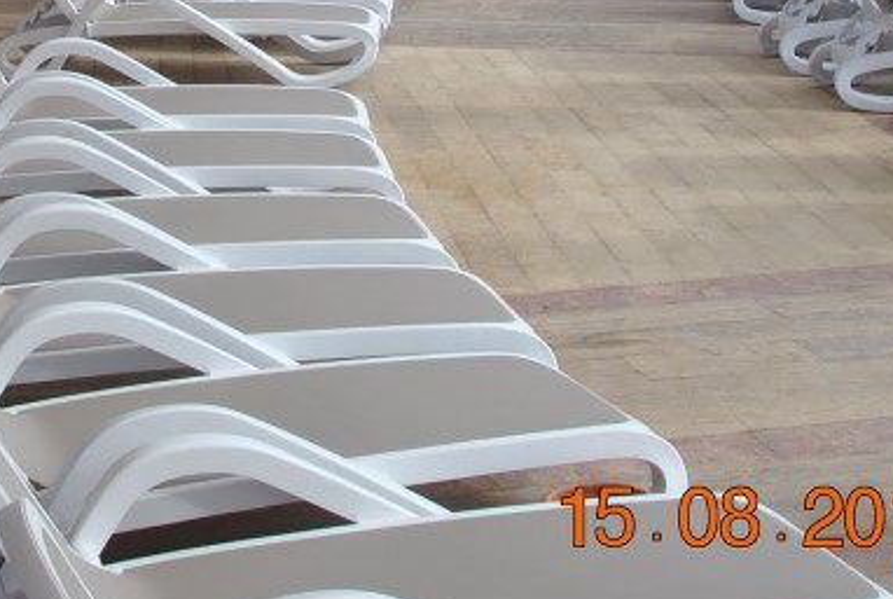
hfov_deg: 24.5
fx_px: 2012
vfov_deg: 15.8
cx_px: 132
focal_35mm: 81
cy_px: -246
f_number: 7.1
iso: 100
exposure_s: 1/200
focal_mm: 18
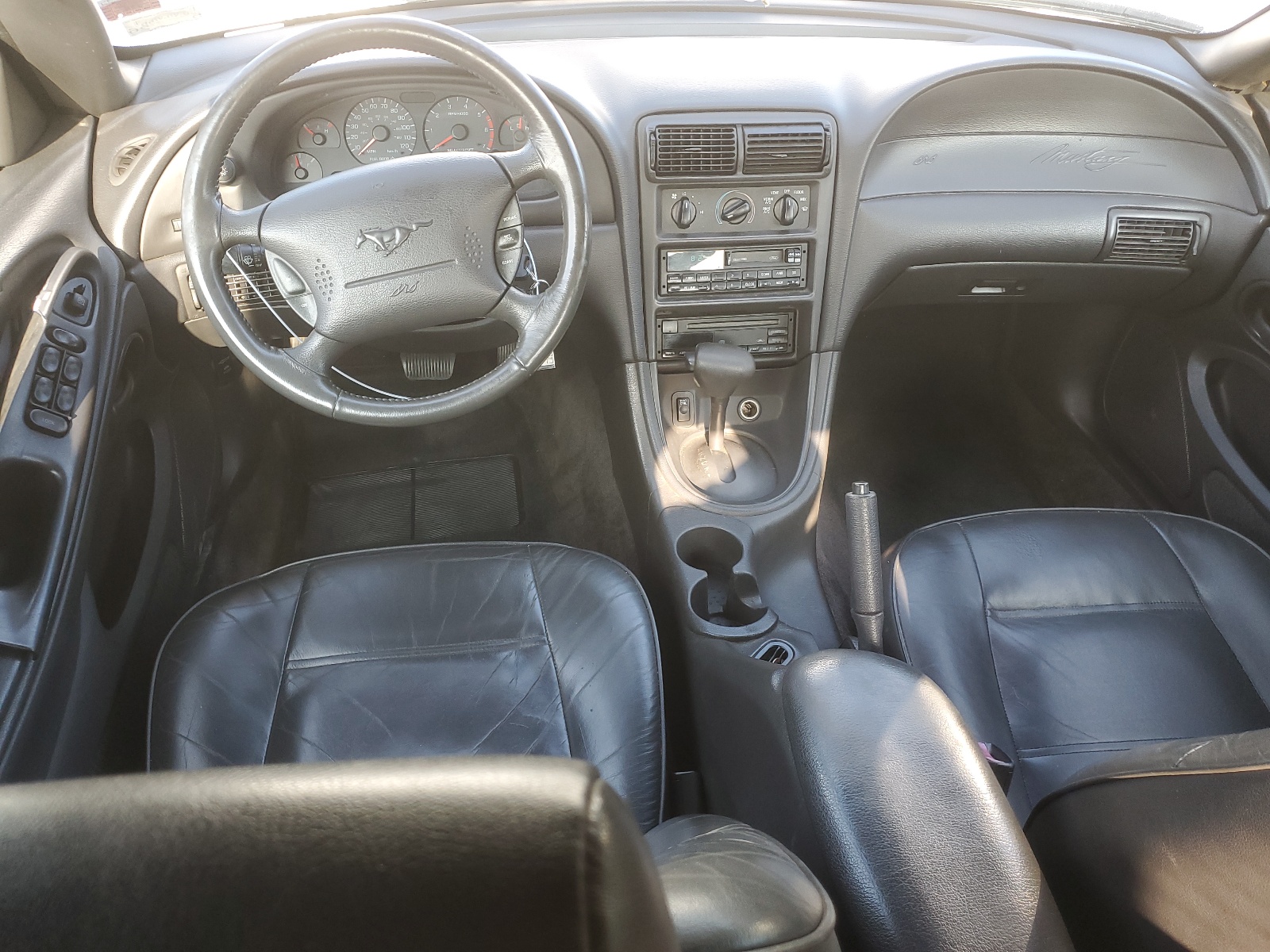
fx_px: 954
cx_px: 635
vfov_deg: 53.1
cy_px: 476
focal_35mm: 26
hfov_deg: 67.3
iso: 73
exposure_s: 1/120
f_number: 1.5
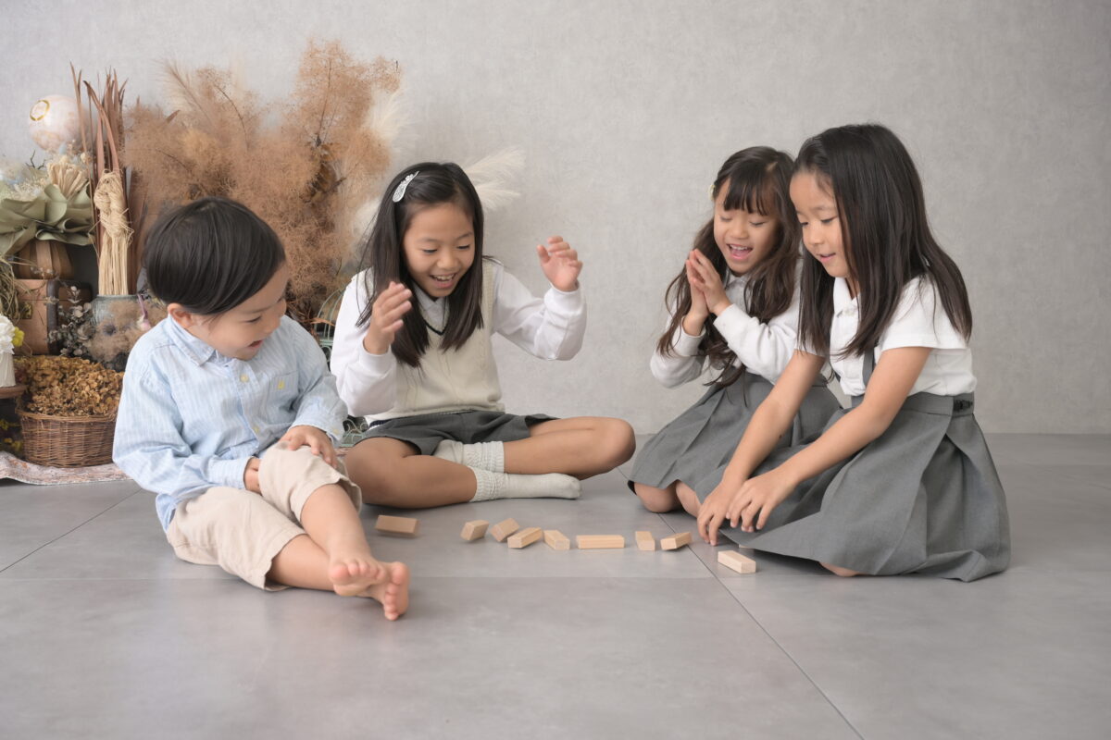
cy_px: 370
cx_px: 556
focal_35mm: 35
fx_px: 1080
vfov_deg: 37.9
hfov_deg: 54.4
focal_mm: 35
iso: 320
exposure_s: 1/160
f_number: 7.1
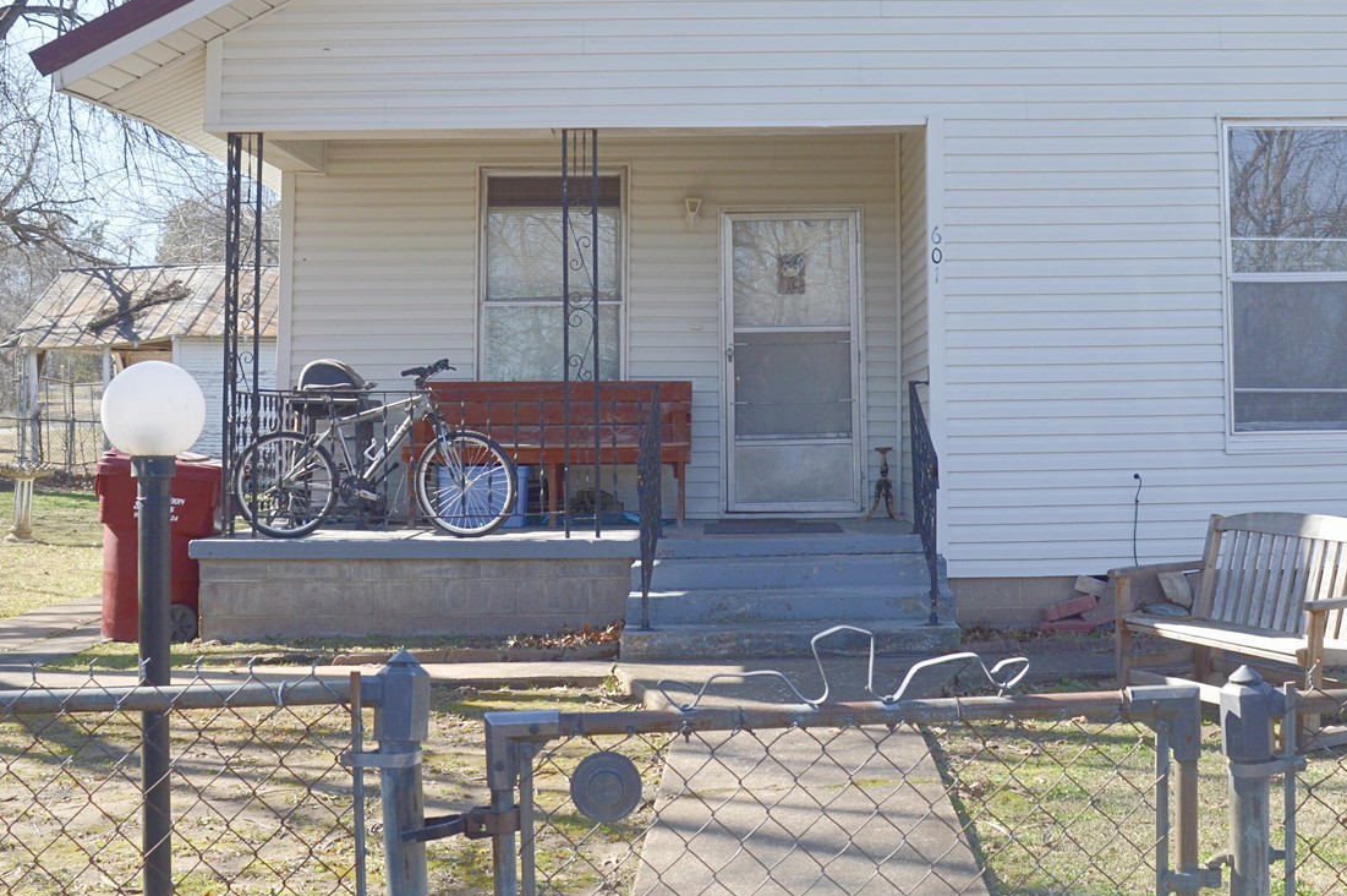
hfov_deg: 39.5
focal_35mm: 50
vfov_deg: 26.7
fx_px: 1869
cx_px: 808
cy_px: 263
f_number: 7.1
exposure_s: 1/200
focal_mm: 18
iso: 100
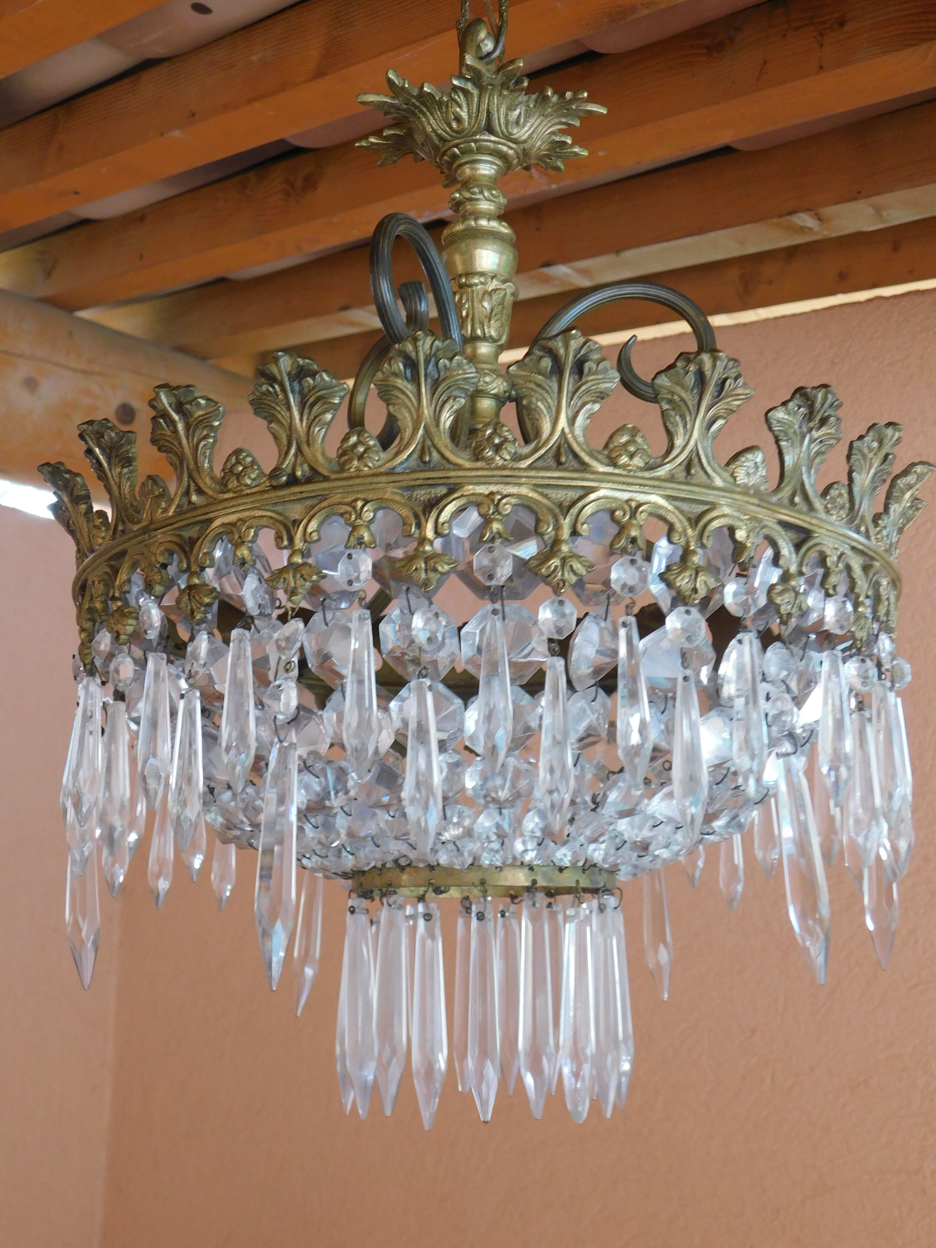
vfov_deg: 42.1
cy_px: 624
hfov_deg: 32.2
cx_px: 468
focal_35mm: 45
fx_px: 1622
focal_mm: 8
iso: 220
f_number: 3.7
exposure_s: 1/30
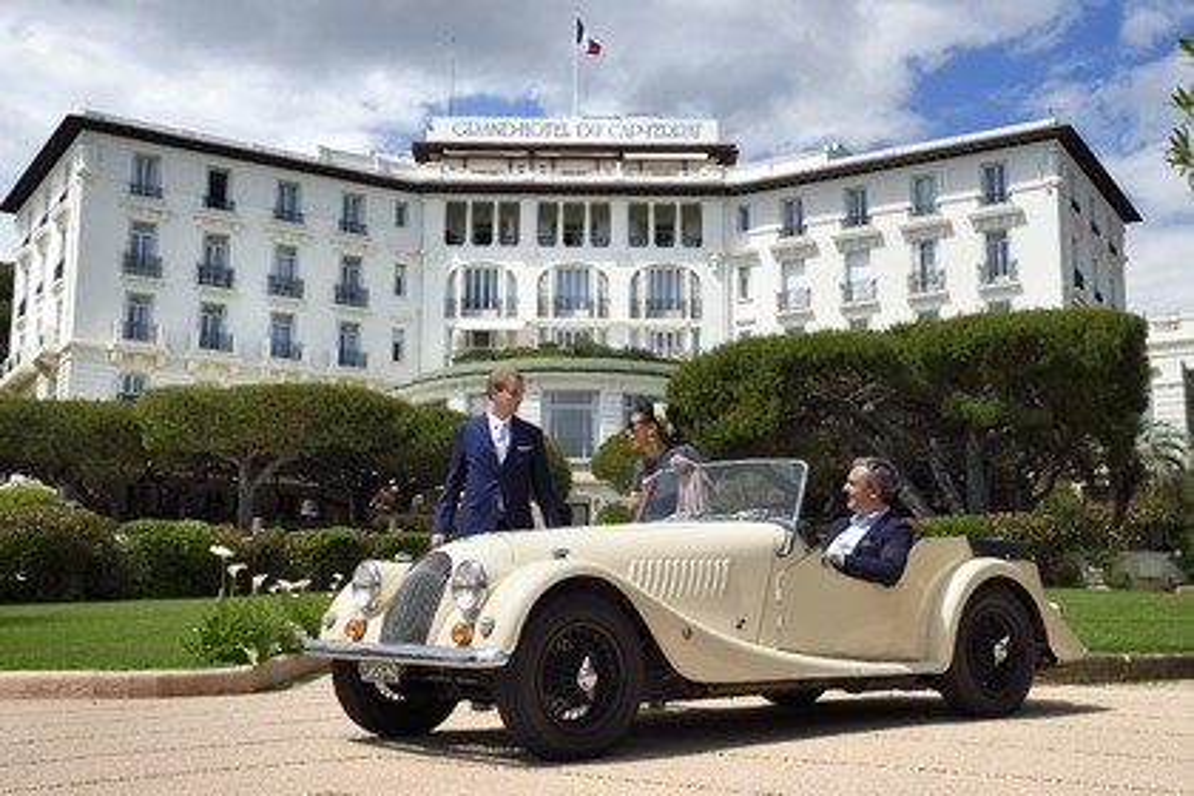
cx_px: 597
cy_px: 398
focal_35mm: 48
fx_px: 1592
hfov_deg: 41.1
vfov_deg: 28.1
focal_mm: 48
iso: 200
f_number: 11
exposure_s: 1/250
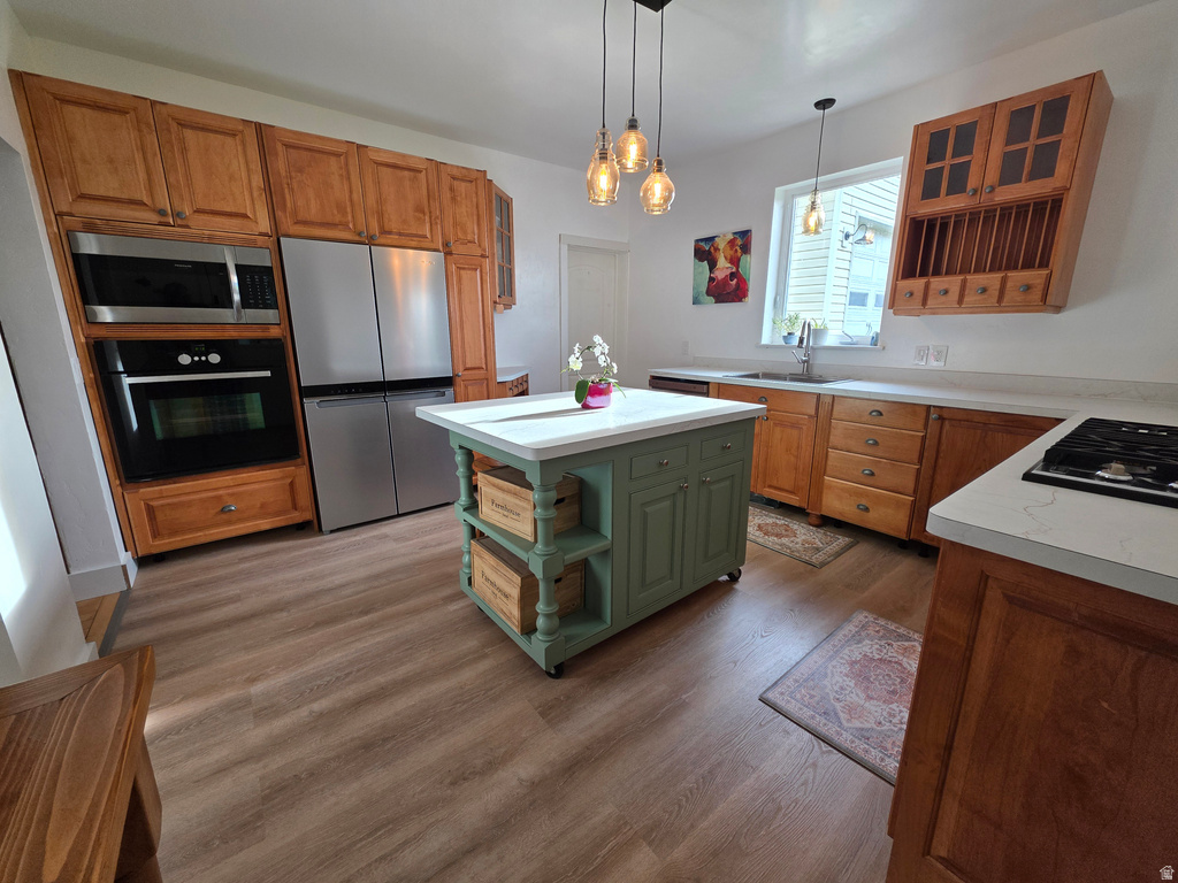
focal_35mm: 13
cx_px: 589
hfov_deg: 106.2
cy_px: 442
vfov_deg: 89.9
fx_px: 442
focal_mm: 2.2
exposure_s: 1/120
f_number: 1.9
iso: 80
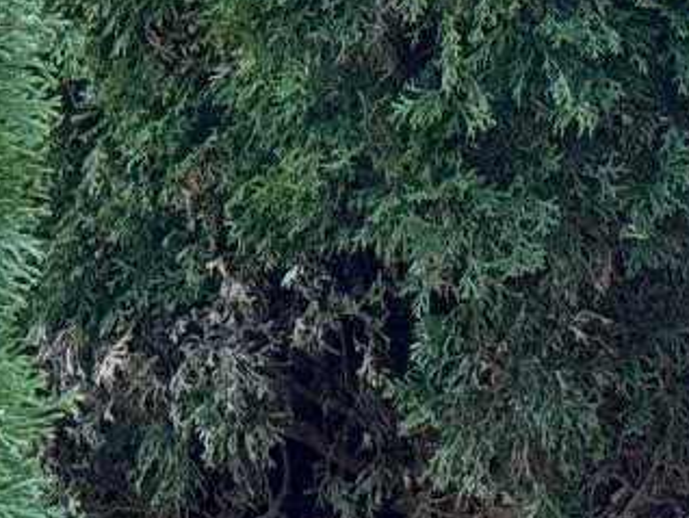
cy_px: -581
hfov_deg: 6.1
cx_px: 1829
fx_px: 6155
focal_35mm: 309
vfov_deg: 4.7
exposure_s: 1/354
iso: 64
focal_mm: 6.76
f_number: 1.78
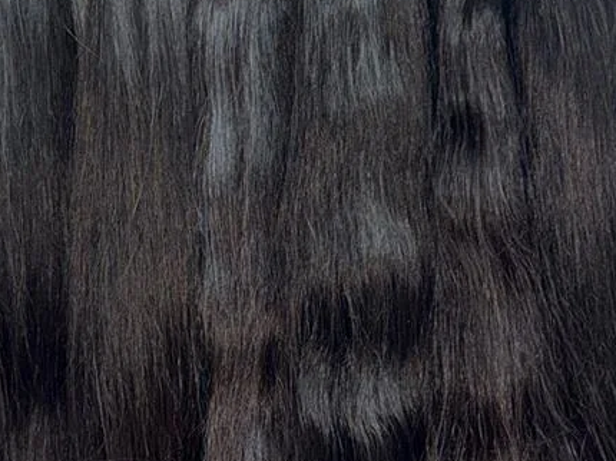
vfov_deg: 21.8
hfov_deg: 28.9
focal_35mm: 67
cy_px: 150
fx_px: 1192
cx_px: 241
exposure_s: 1/15
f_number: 1.78
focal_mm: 6.76
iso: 64
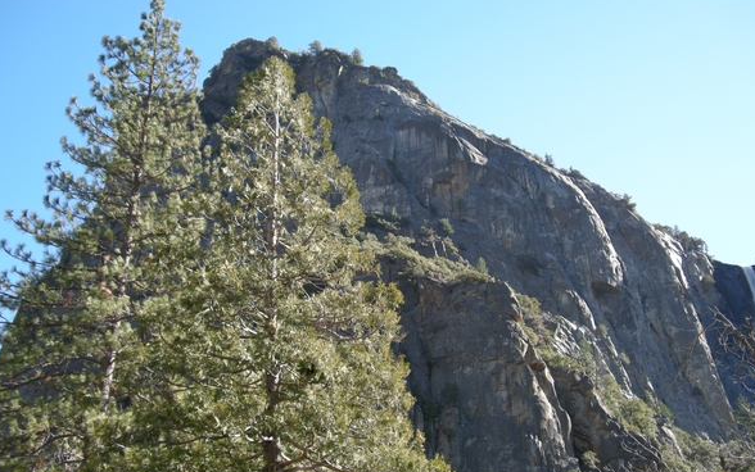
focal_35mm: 40
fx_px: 823
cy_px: 282
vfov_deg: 31.9
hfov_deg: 49.3
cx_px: 375
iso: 64
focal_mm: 7.9
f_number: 2.8
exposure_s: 1/206
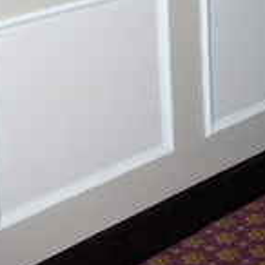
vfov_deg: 18.8
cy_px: -42
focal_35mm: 88
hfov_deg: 16.8
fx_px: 762
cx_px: 458
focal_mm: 5.8
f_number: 2.8
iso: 77
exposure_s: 1/60
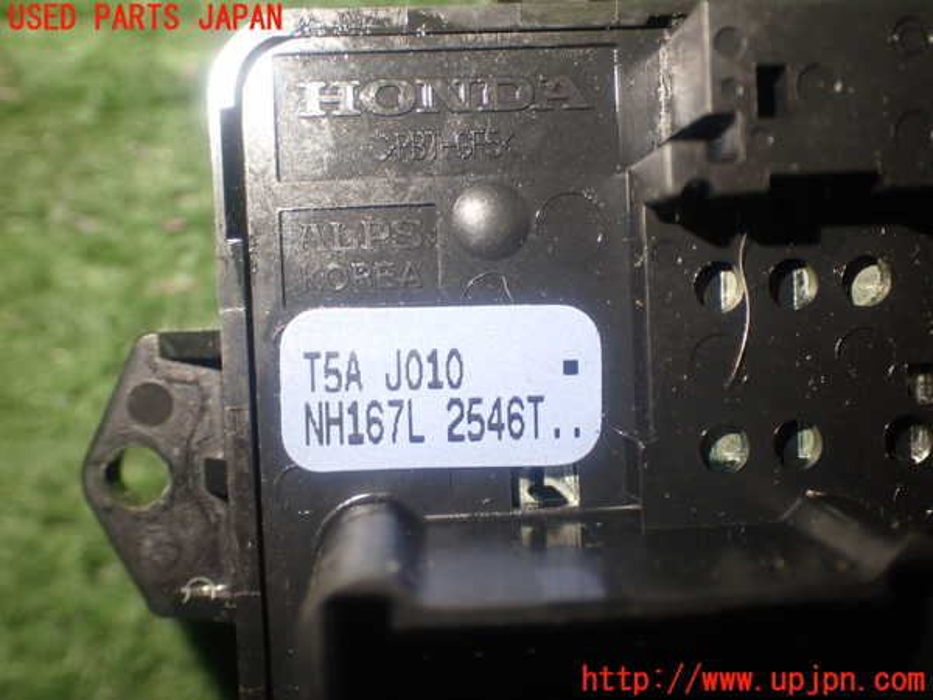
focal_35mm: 44
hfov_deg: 42.9
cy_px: 350
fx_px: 1186
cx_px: 466
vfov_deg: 32.9
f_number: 2.9
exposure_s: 1/40
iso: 320
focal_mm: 7.84
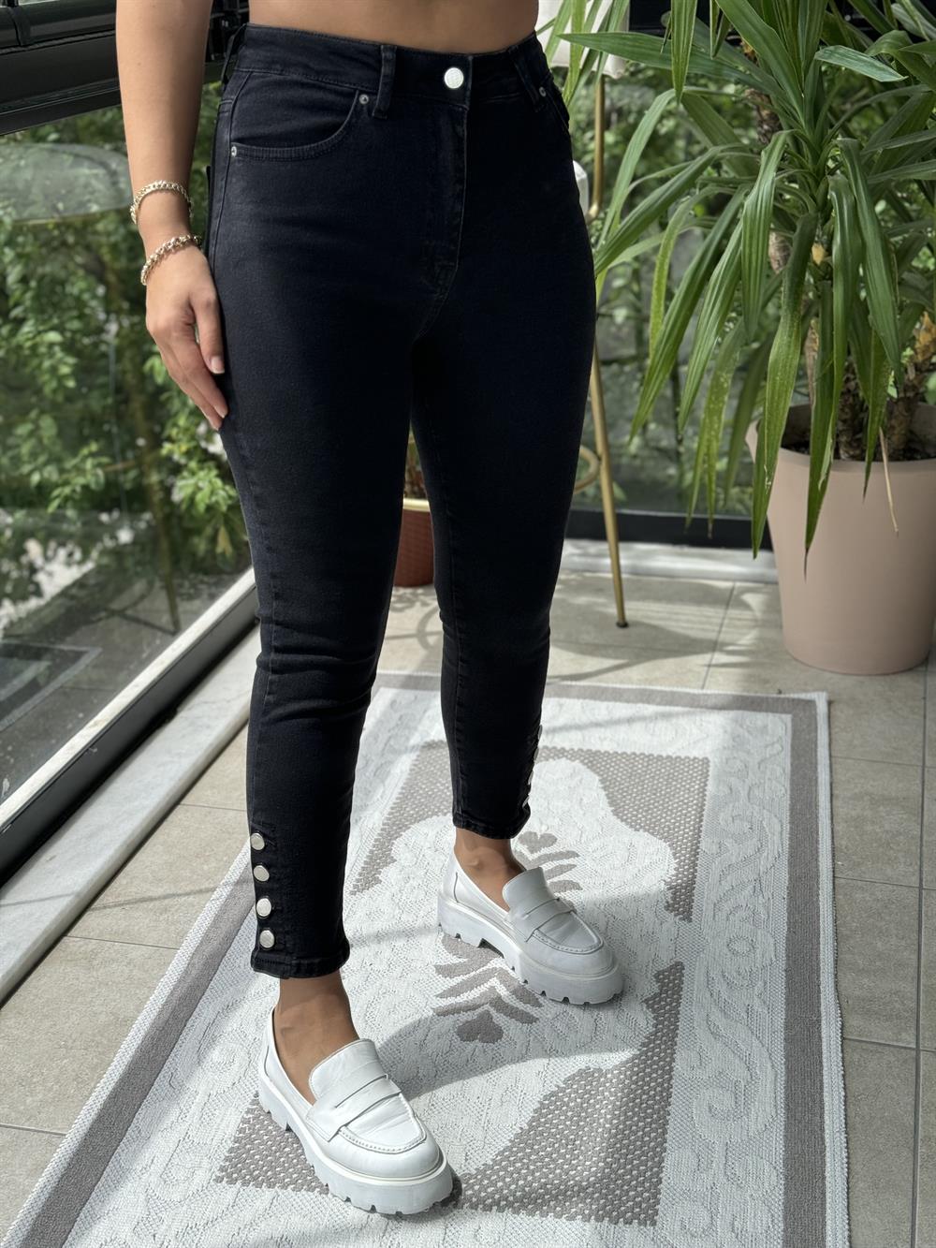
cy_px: 624
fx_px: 1730
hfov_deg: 30.3
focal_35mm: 48
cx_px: 468
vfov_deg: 39.7
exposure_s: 1/639
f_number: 1.78
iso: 64
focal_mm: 6.76
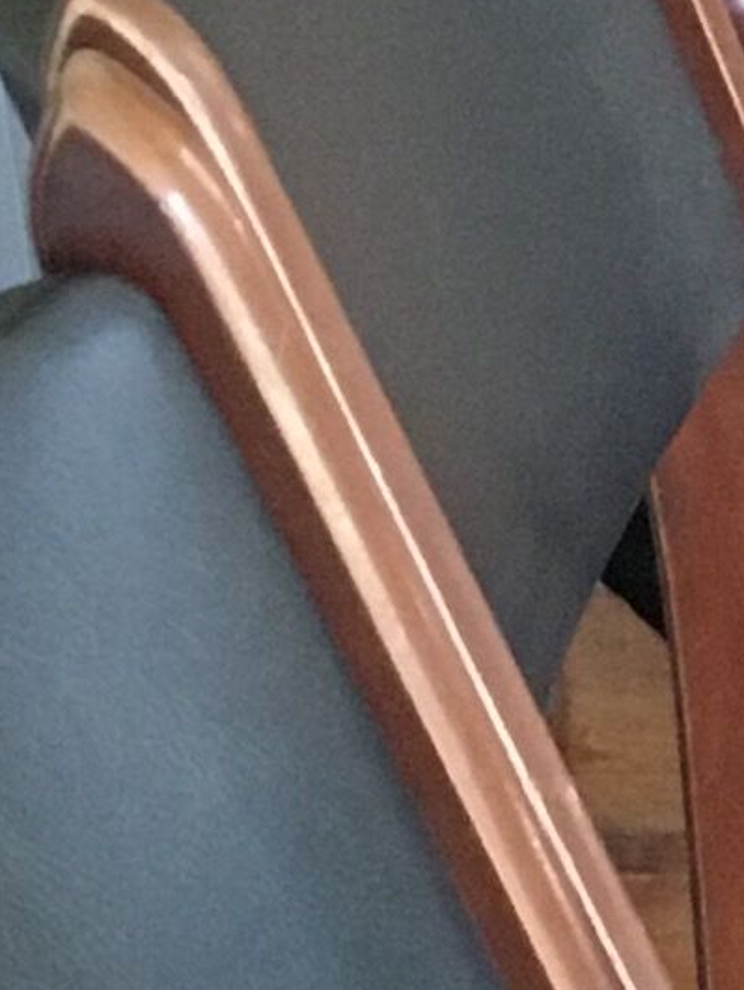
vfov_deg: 8.3
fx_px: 6297
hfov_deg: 6.5
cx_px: 1591
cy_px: 2304
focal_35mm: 220
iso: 200
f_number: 2.2
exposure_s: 1/25
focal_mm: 4.15
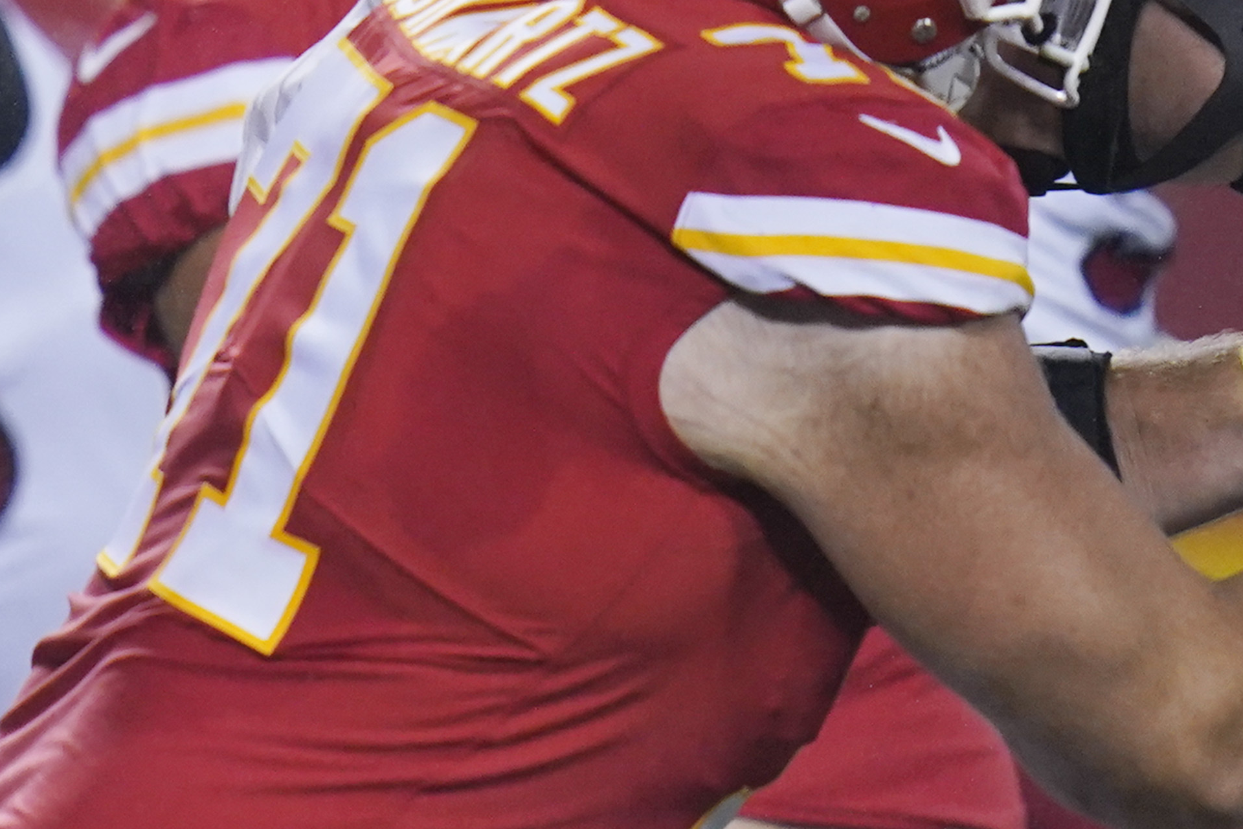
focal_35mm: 1250
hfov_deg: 1.6
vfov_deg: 1.1
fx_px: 43156
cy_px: 412
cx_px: -471
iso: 2000
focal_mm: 400
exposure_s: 1/2500
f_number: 2.8
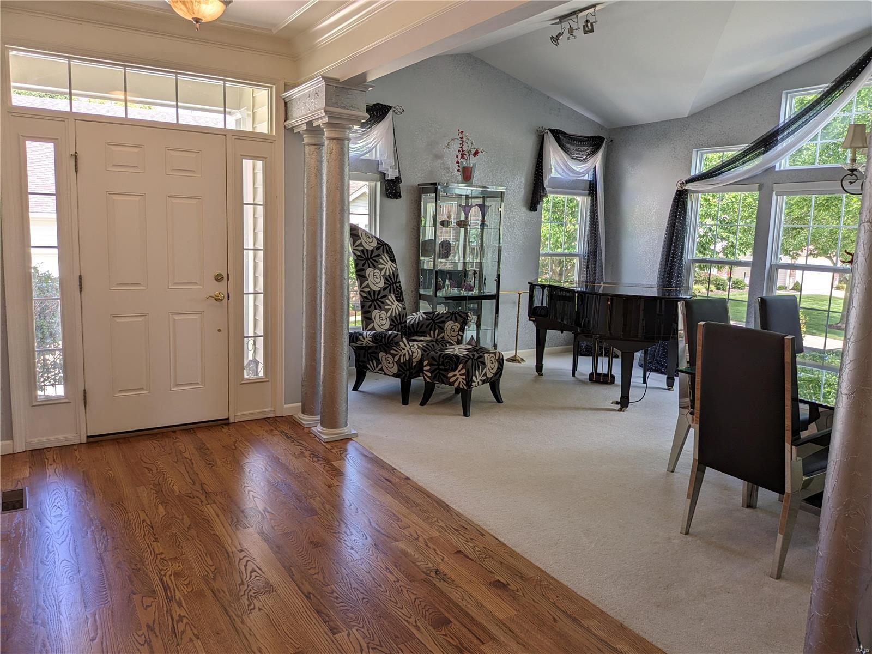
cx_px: 436
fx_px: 605
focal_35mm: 24
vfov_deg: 56.8
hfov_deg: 71.6
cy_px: 327
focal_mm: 4.53
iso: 60
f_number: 1.7
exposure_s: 1/405
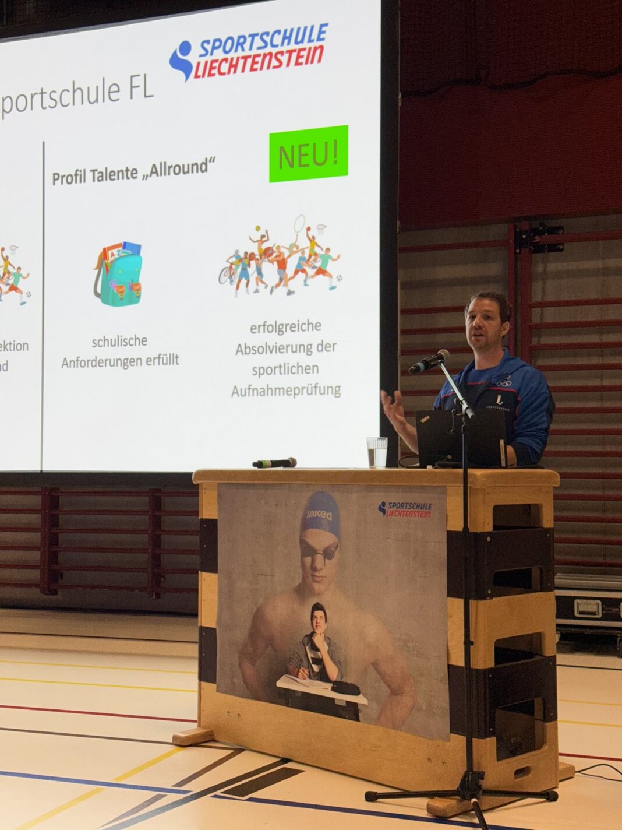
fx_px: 1150
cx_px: 311
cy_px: 415
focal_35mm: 48
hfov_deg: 30.3
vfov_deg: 39.7
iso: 64
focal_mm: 6.76
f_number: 1.78
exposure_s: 1/100
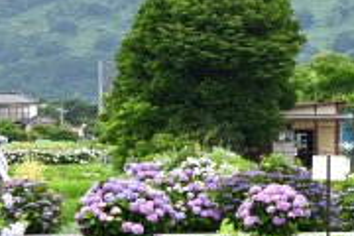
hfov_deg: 5.0
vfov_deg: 3.3
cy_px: 289
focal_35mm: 411
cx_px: 79
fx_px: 4041
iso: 400
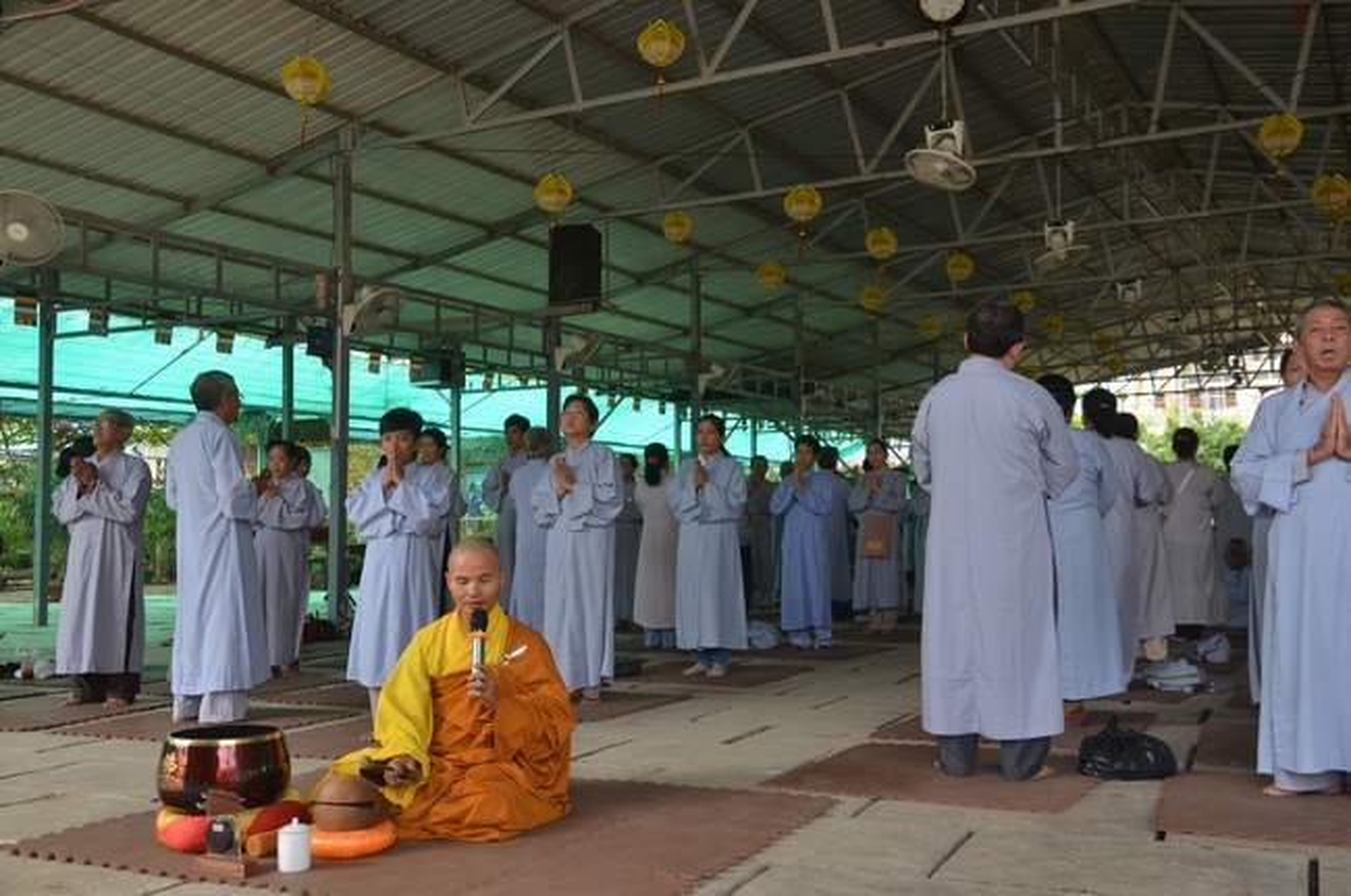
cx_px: 676
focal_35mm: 36
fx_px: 1349
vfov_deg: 36.7
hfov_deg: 53.2
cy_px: 448
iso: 400
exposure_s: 1/160
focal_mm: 24
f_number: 6.3
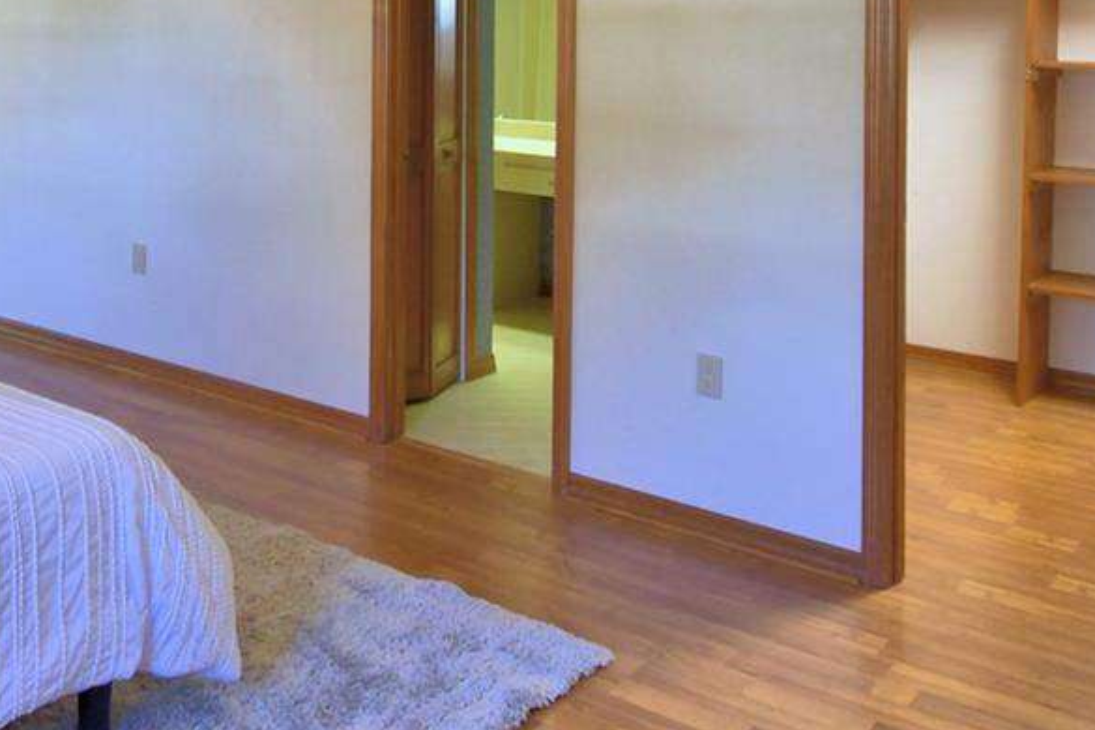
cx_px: 247
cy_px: 22
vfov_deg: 30.6
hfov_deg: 45.4
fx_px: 1247
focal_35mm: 41
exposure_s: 1/30
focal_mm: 10
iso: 500
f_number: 4.5
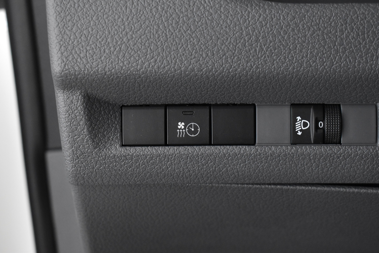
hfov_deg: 31.9
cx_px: 190
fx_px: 663
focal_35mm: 63
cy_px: 126
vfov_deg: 21.6
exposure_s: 1/25
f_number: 5
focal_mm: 42
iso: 3200
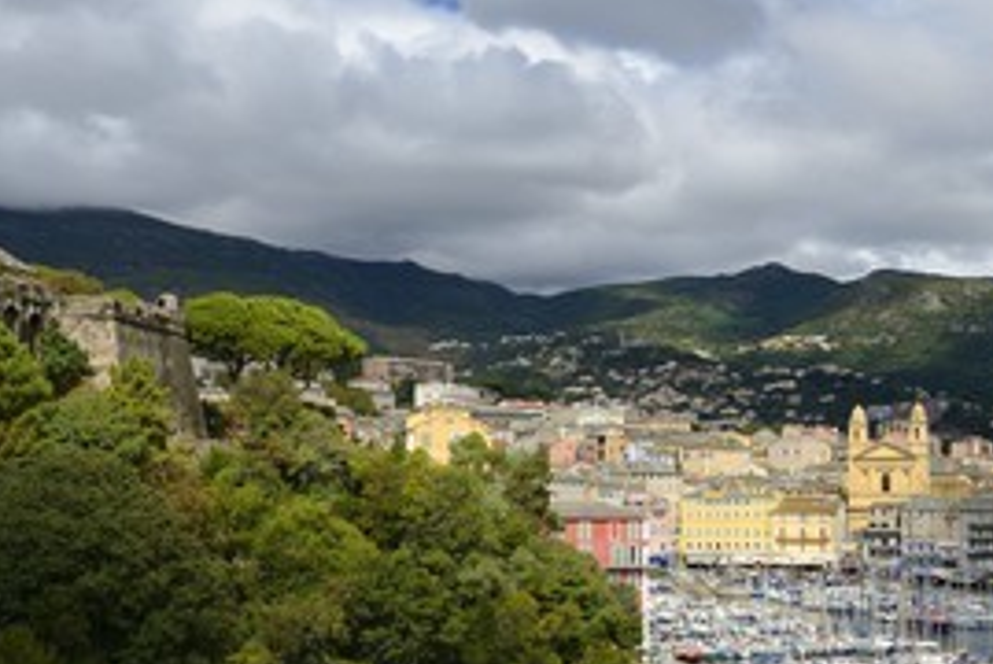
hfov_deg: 36.5
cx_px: 760
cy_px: 424
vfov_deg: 25.5
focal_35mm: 53
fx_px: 1463
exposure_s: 1/250
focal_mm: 34
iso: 100
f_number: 10
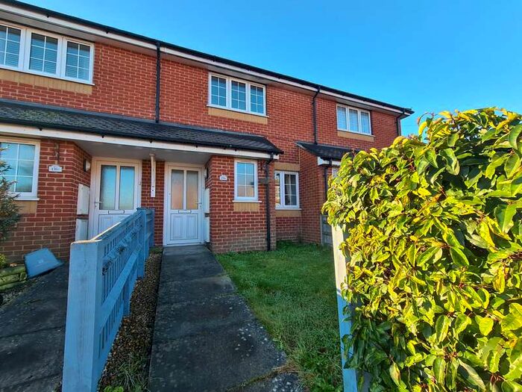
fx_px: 196
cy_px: 196
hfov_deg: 106.2
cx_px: 261
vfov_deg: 89.9
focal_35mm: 13
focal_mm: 2.2
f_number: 2.2
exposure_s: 1/254
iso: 50
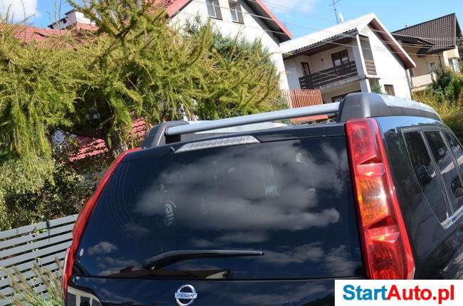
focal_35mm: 42
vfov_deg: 31.7
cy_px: 153
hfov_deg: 46.5
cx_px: 232
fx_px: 539
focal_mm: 28
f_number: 8
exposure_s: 1/250
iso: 200
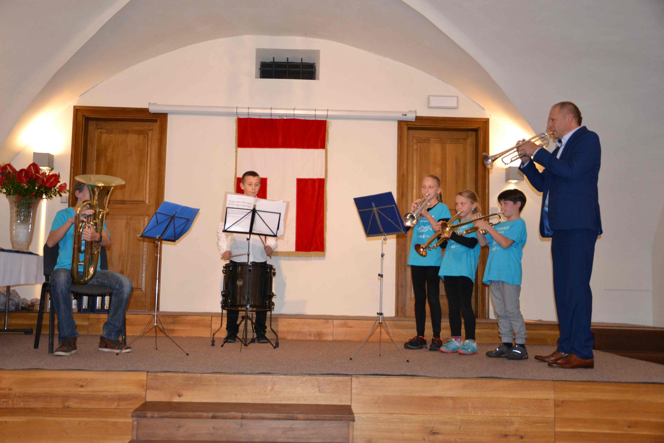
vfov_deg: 35.5
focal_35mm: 38
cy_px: 222
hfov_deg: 51.3
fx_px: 692
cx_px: 332
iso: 1600
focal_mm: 25
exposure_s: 1/60
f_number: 4
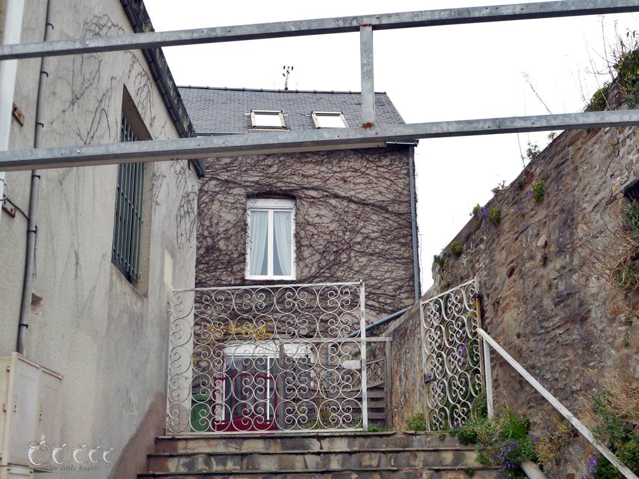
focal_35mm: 51
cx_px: 320
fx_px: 941
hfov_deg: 37.5
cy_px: 240
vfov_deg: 28.6
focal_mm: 9.1
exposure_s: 1/60
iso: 200
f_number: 4.9
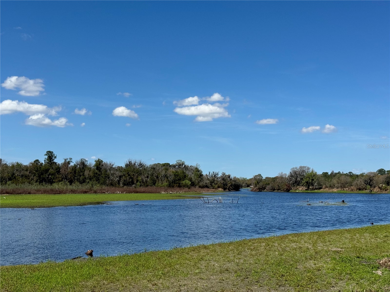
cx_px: 195
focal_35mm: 48
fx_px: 541
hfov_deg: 39.7
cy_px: 146
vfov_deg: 30.3
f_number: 1.78
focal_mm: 6.76
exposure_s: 1/7092
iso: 64
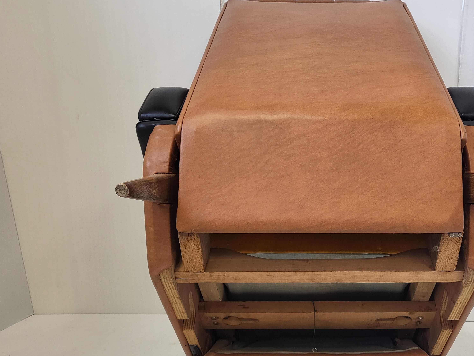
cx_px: 301
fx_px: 479
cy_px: 218
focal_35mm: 35
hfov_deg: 52.0
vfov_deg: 40.5
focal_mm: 4.25
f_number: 1.8
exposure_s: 1/100
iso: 250
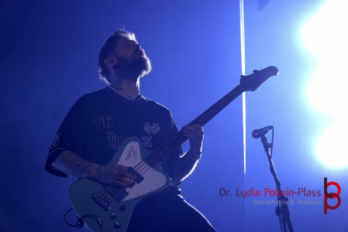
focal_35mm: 105
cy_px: 116
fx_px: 1015
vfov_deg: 13.0
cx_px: 174
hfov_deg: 19.5
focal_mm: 70
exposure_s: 1/160
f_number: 5
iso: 2000
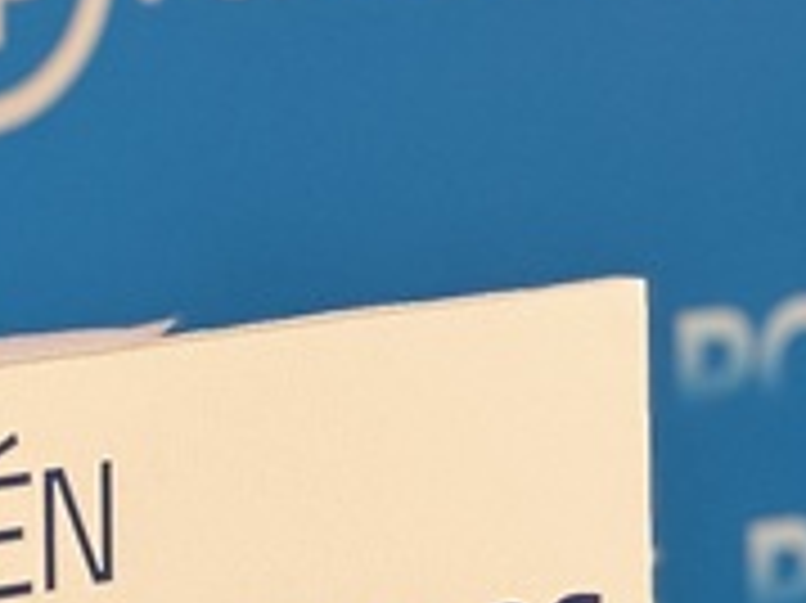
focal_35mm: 344
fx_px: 8004
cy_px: -378
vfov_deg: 4.3
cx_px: -342
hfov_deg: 5.7
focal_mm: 9
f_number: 2.8
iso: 400
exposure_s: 1/50
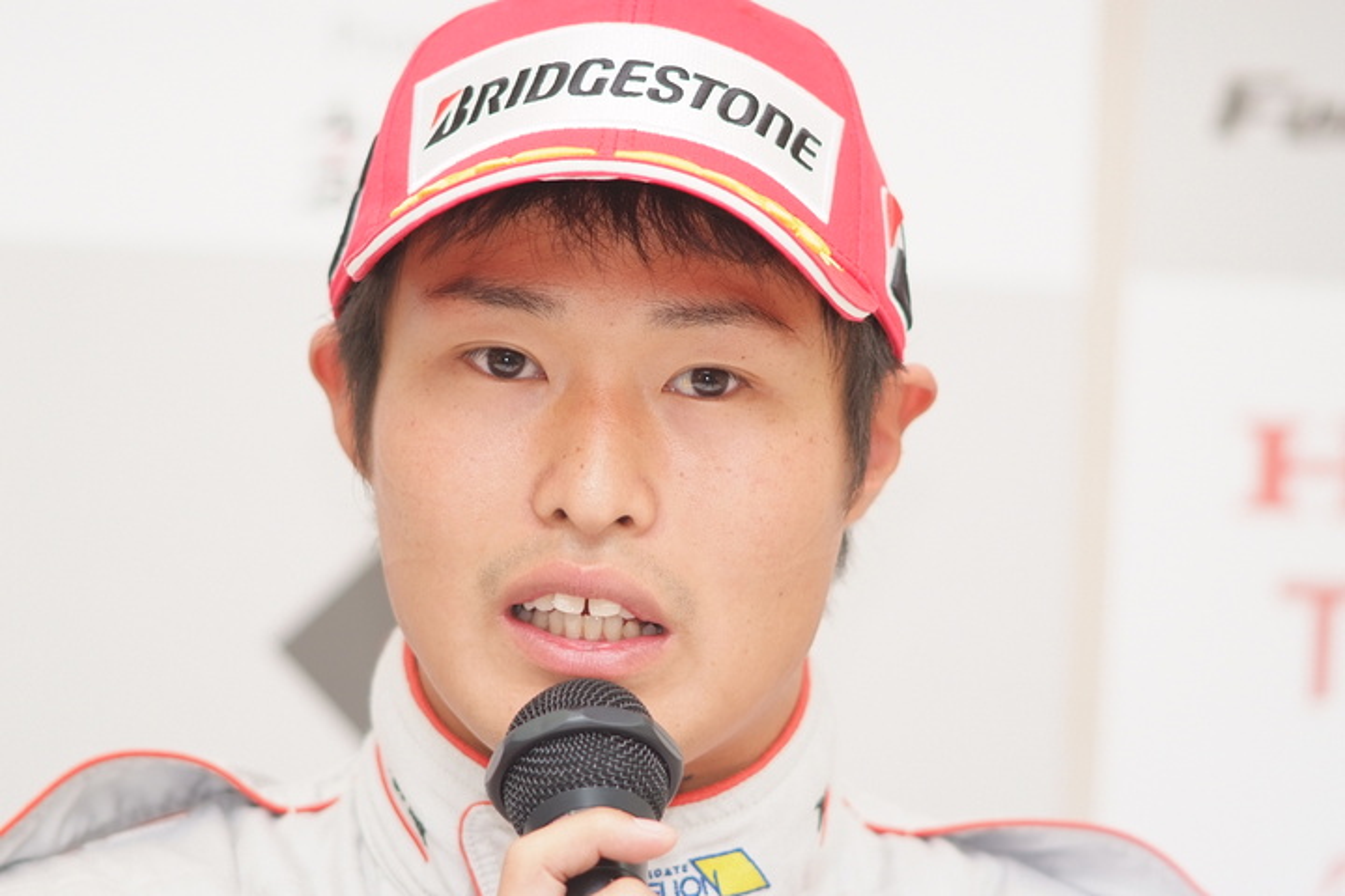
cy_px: 448
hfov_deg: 7.6
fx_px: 10087
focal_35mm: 270
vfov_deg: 5.1
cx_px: 672
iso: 400
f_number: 2.8
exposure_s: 1/250
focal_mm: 180
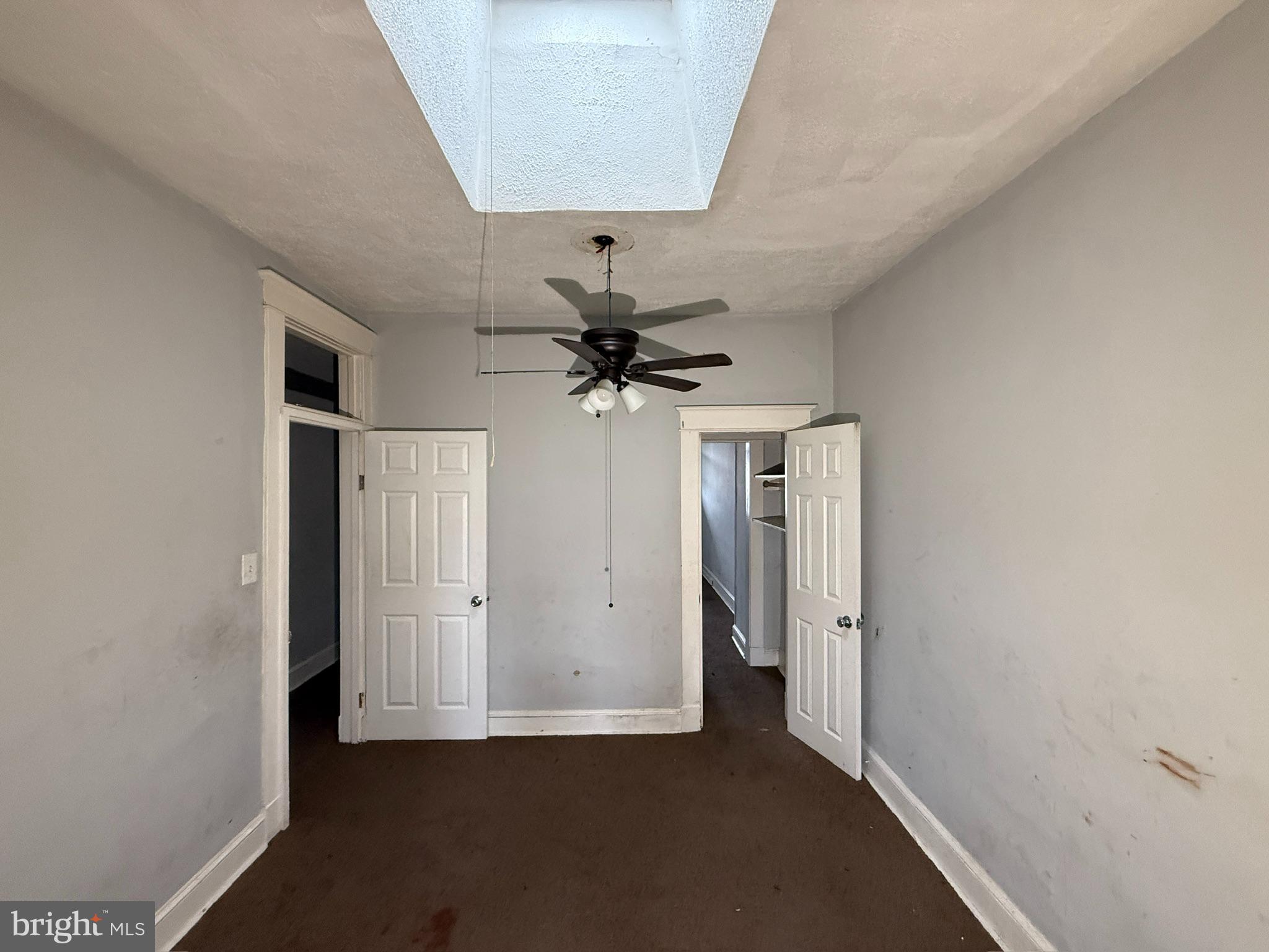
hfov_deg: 102.1
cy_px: 476
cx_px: 634
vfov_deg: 85.7
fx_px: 513
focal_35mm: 14
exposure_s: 1/71
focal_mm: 2.22
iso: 400
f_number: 2.2
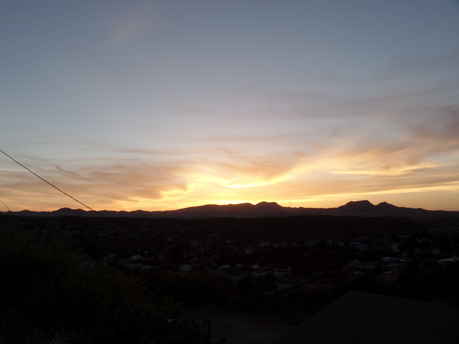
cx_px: 230
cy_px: 172
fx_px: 464
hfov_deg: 52.6
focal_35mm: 35
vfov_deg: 40.7
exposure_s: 1/125
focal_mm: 6.2
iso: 80
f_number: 3.4
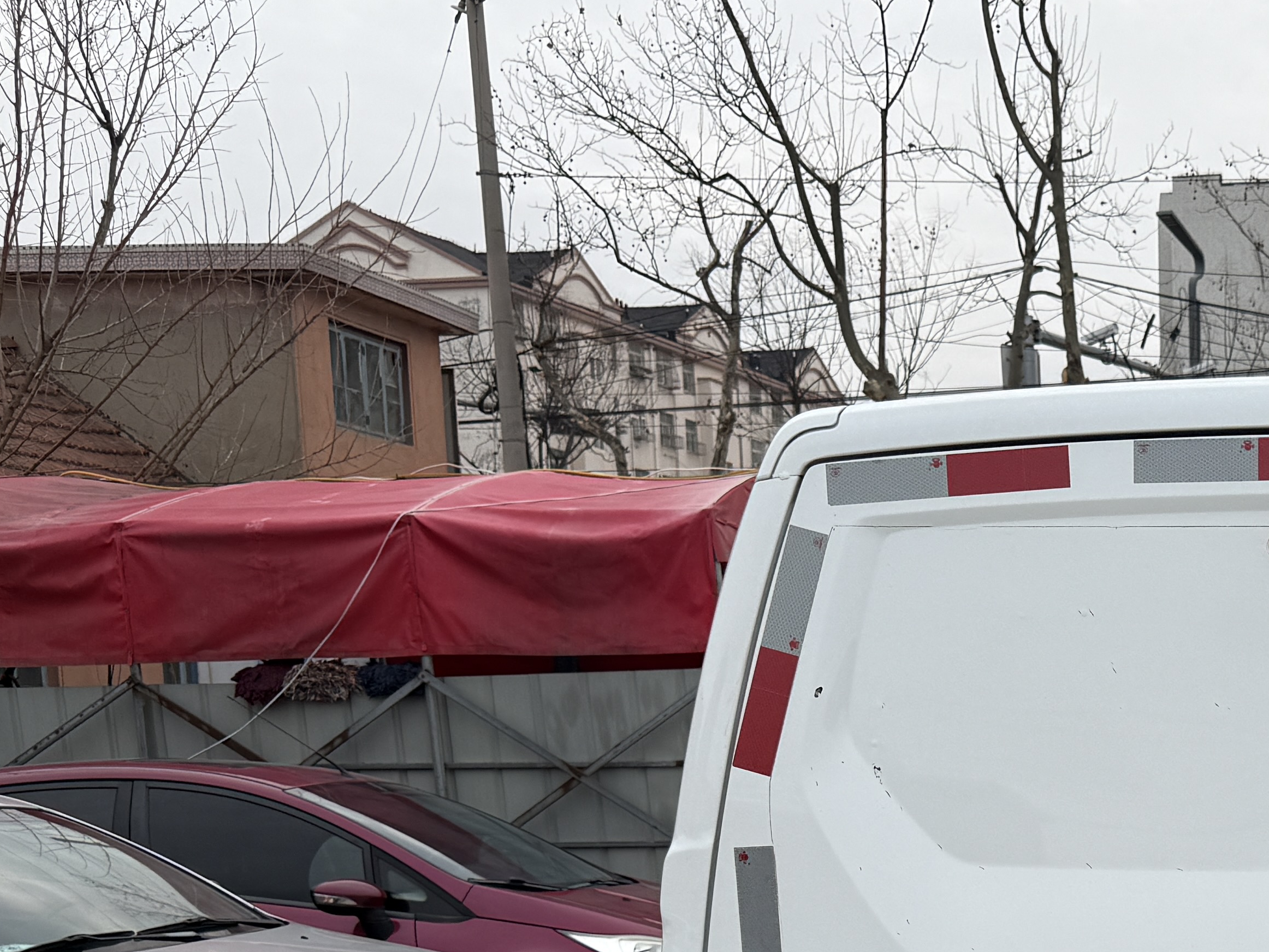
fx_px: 2163
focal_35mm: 59
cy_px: 1095
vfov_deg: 23.1
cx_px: 1307
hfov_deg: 30.1
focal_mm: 6.76
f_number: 1.78
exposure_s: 1/361
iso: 80
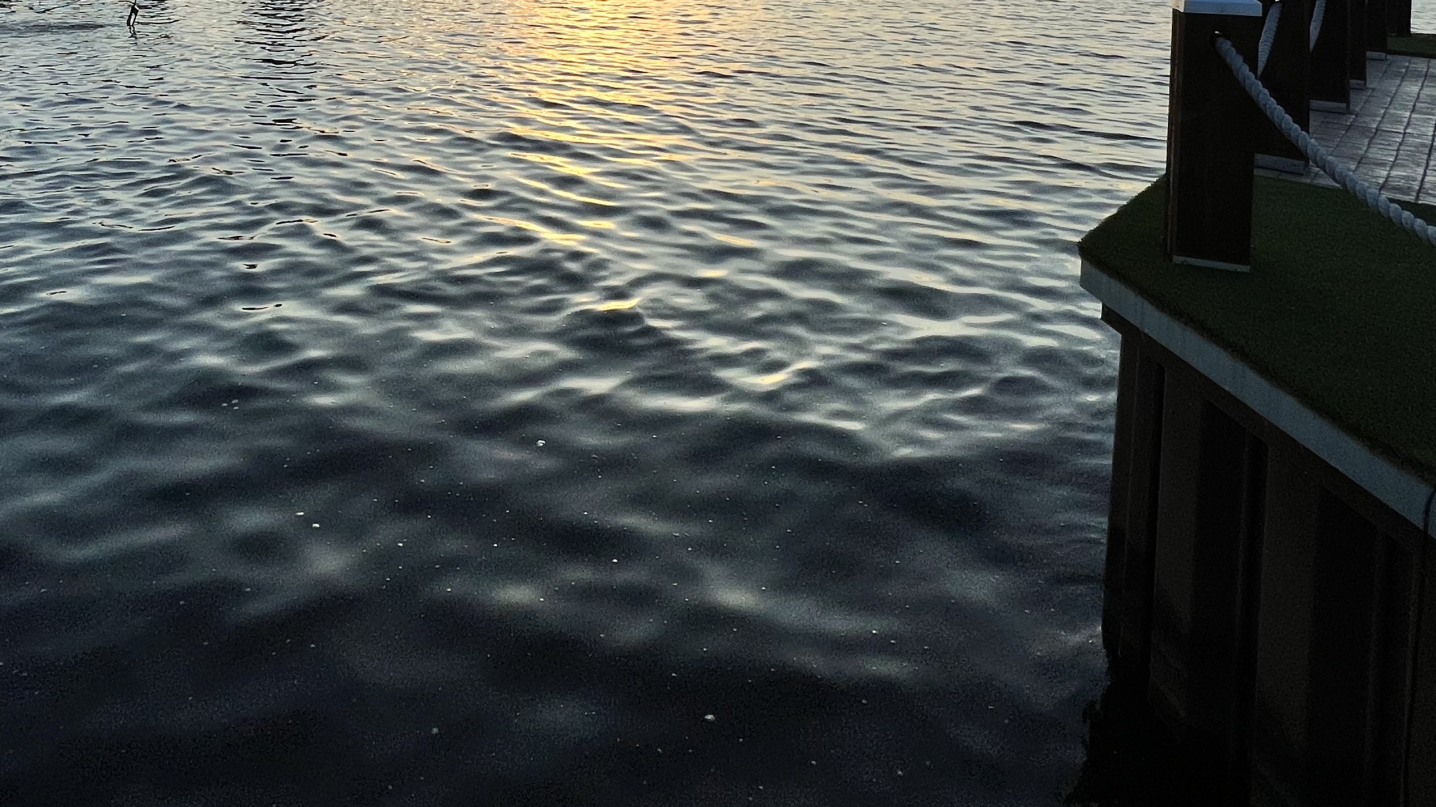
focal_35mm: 26
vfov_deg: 37.6
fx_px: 990
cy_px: -67
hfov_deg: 70.7
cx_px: 536
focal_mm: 1.57
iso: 32
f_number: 1.8
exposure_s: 1/2137
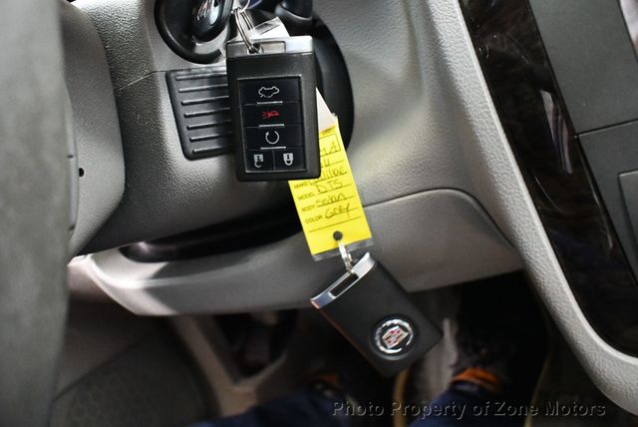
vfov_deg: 36.9
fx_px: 639
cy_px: 214
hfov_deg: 53.1
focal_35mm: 36
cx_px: 319
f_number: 3.5
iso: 6400
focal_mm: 18
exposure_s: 1/60
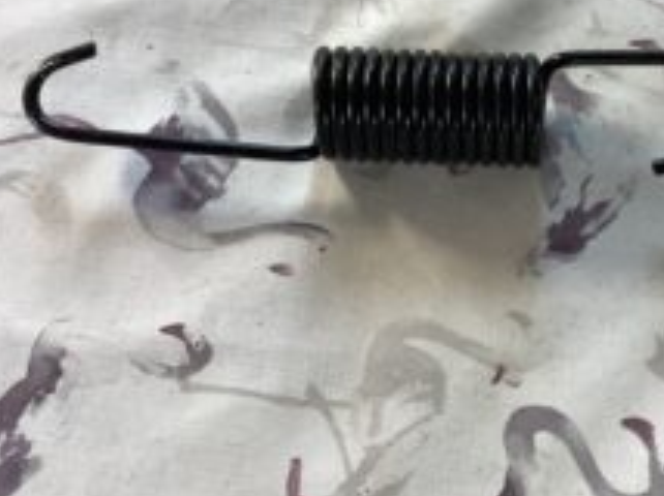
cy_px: 167
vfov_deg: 25.1
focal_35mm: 58
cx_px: 453
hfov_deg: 32.9
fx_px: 1111
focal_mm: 3.3
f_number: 2.4
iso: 160
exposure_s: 1/60
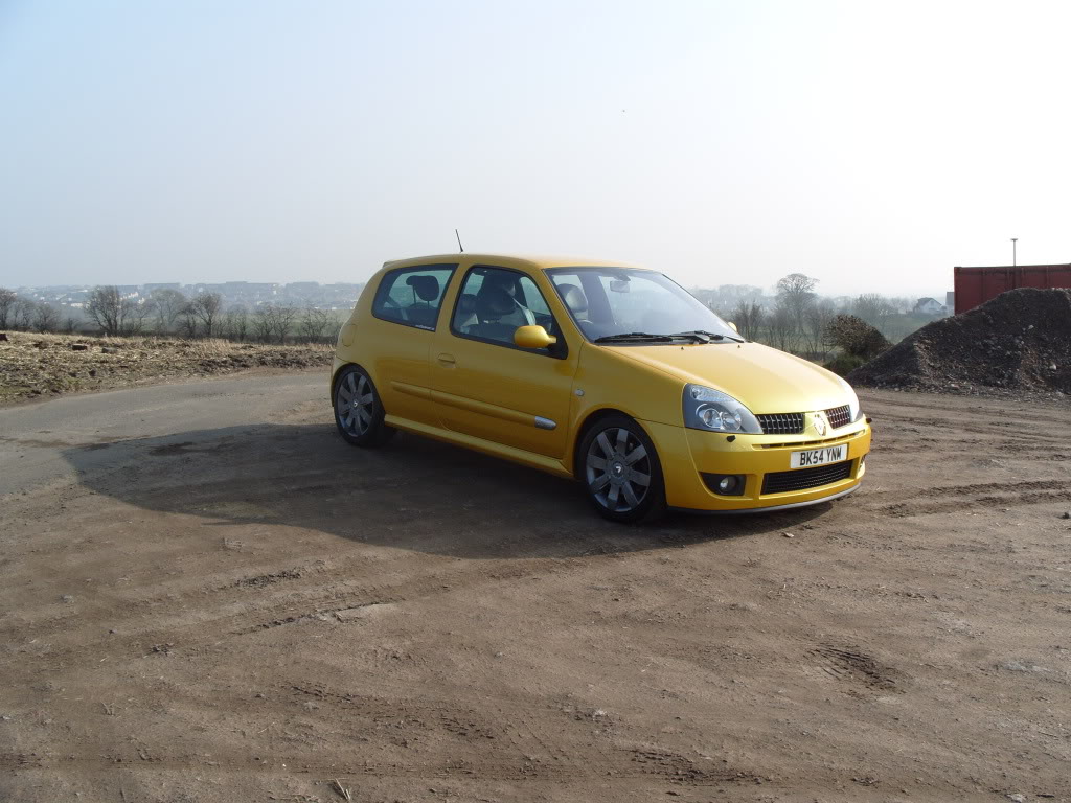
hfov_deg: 52.6
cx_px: 536
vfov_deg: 40.7
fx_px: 1083
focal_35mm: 35
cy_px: 402
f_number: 5.7
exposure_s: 1/350
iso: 80
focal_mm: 7.8
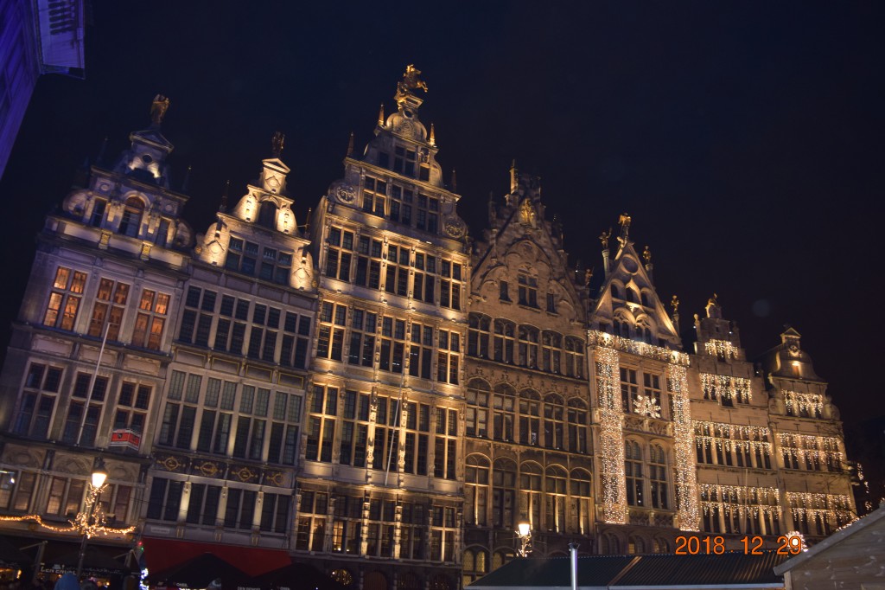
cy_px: 295
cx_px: 442
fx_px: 663
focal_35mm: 27
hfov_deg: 67.4
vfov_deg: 47.9
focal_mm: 18
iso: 800
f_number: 3.5
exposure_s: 1/25
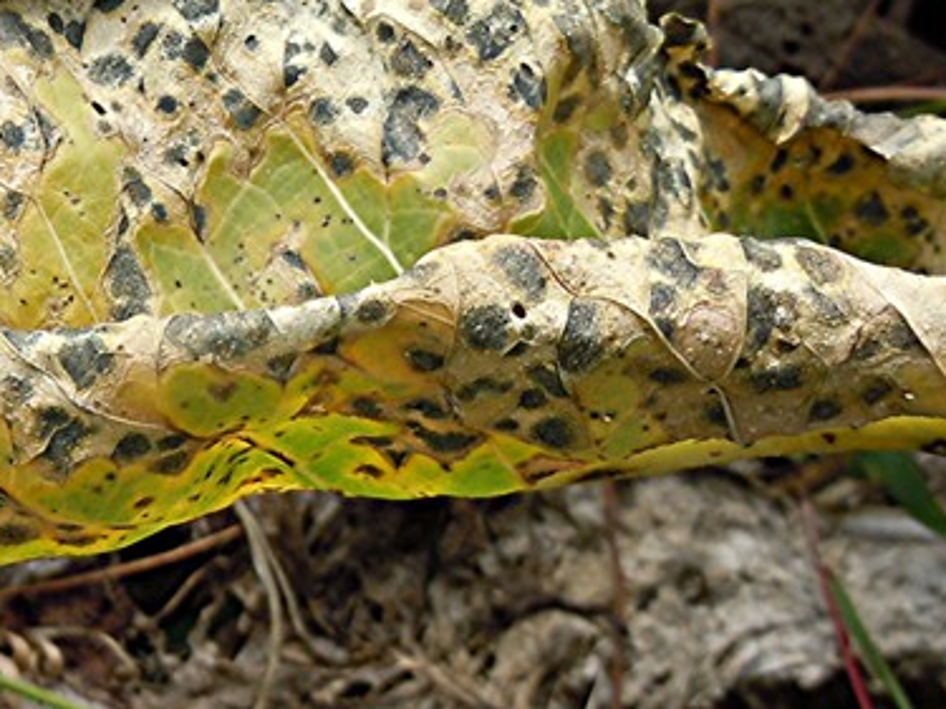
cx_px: 214
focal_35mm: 64
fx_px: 1748
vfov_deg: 22.9
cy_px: 338
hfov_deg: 29.7
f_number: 3.5
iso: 100
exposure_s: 1/400
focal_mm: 5.4
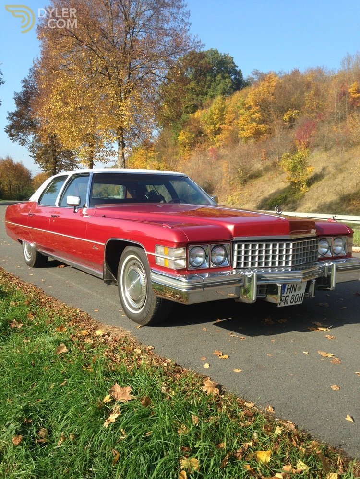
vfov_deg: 55.4
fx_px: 458
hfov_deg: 42.9
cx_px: 180
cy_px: 240
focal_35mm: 33
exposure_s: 1/786
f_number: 2.4
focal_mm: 4.12
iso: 50
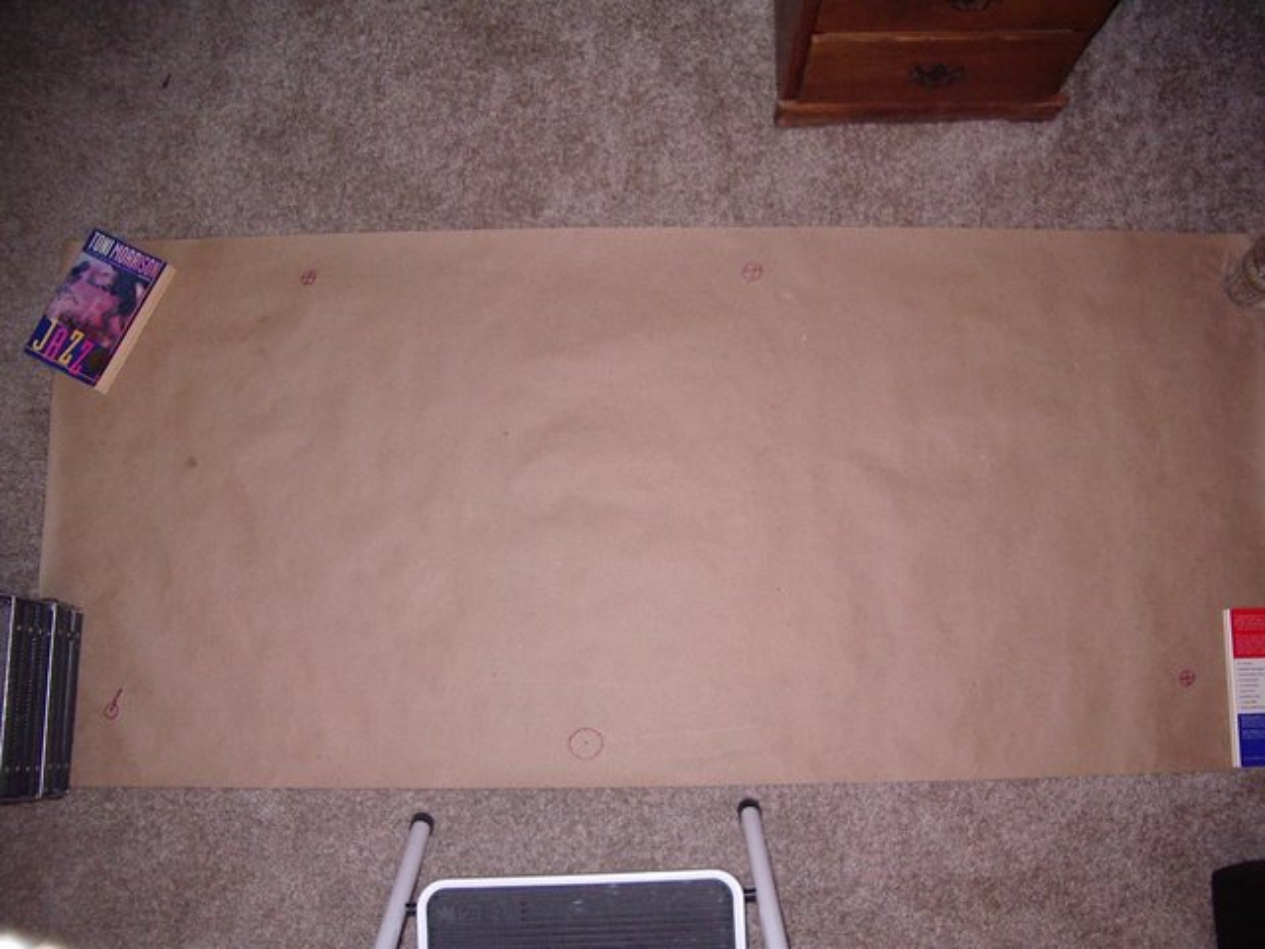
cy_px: 474
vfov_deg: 37.7
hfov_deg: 49.0
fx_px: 1389
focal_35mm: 38
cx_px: 632
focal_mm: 5.8
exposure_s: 1/60
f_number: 2.6
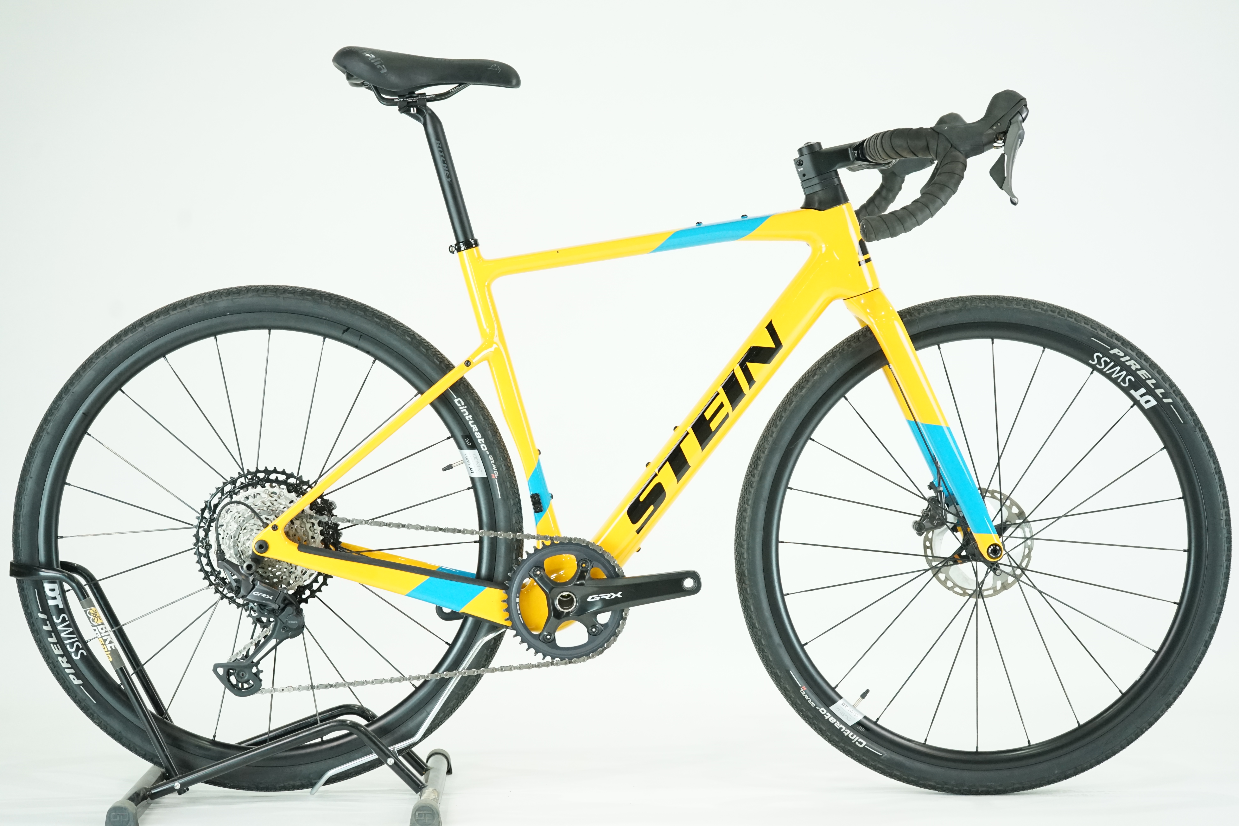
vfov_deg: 21.6
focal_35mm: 63
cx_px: 620
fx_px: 2168
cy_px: 413
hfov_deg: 31.9
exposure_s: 1/200
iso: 2500
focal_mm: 63
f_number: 5.6
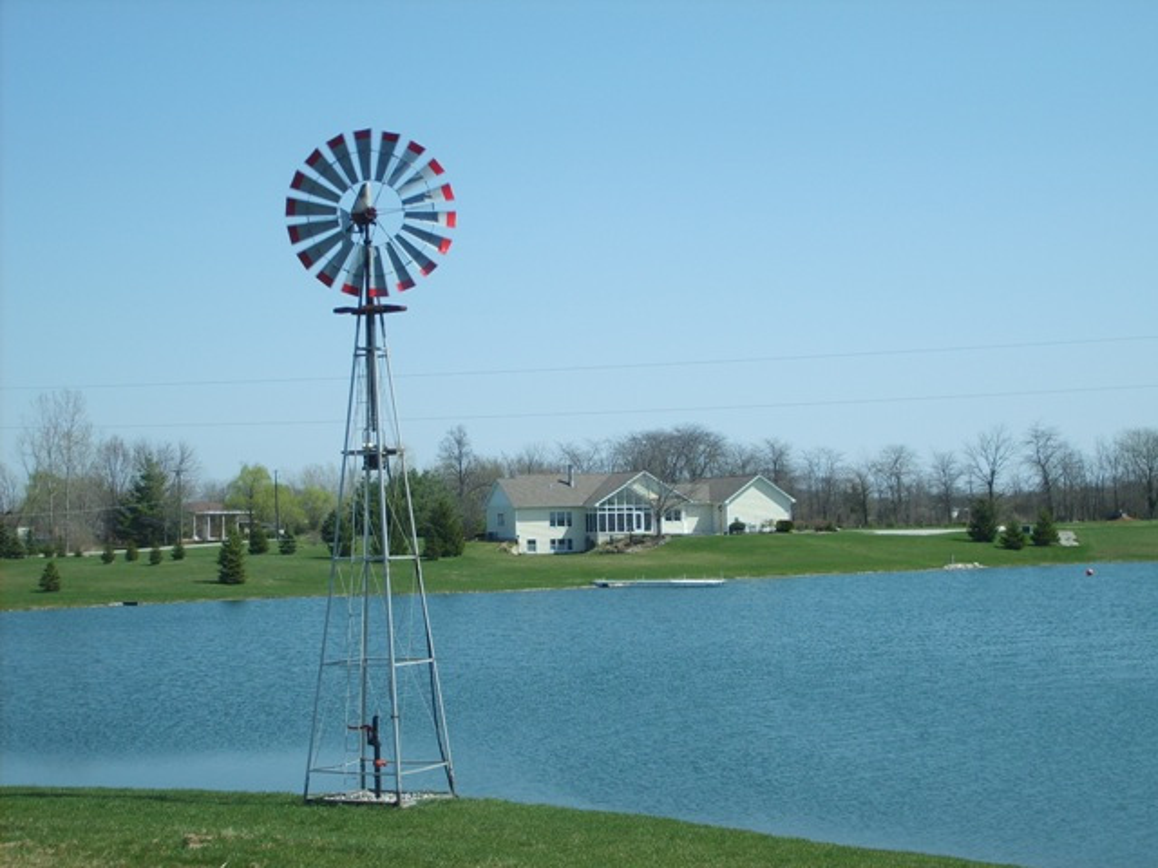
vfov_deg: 24.0
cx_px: 579
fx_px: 2041
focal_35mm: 61
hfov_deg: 31.7
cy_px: 434
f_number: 9.1
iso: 50
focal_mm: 10.3
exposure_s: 1/180
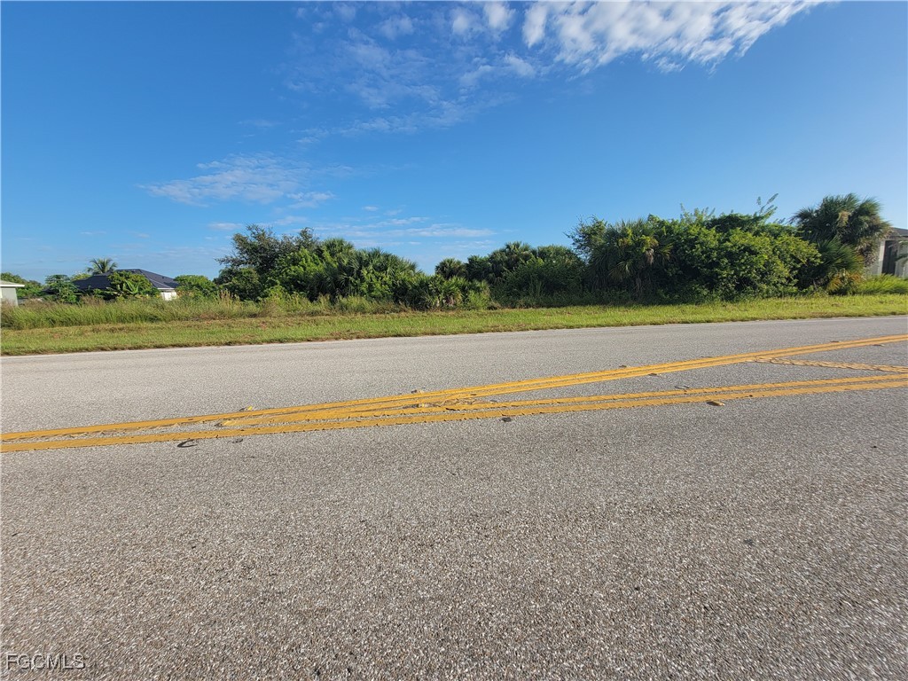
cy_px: 340
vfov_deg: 89.9
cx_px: 454
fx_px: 341
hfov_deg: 106.2
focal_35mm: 13
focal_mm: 2.2
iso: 50
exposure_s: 1/1429
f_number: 2.2
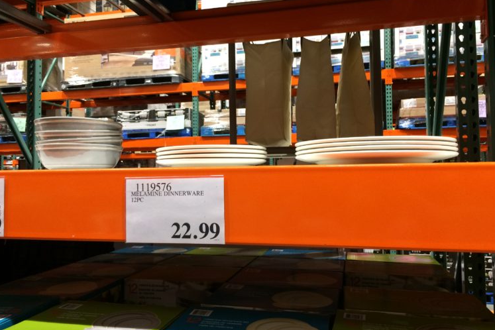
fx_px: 426
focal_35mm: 31
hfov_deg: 60.3
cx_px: 248
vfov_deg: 42.3
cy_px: 154
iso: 125
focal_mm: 4.15
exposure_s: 1/33
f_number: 2.2
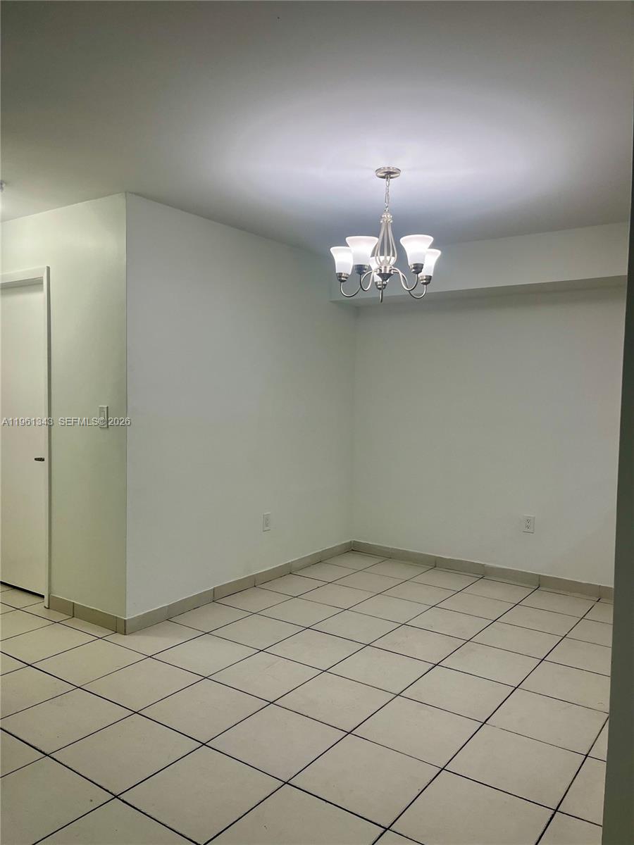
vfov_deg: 67.3
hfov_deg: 53.1
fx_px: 635
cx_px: 317
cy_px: 422
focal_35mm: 26
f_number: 1.6
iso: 50
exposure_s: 1/153
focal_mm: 5.1
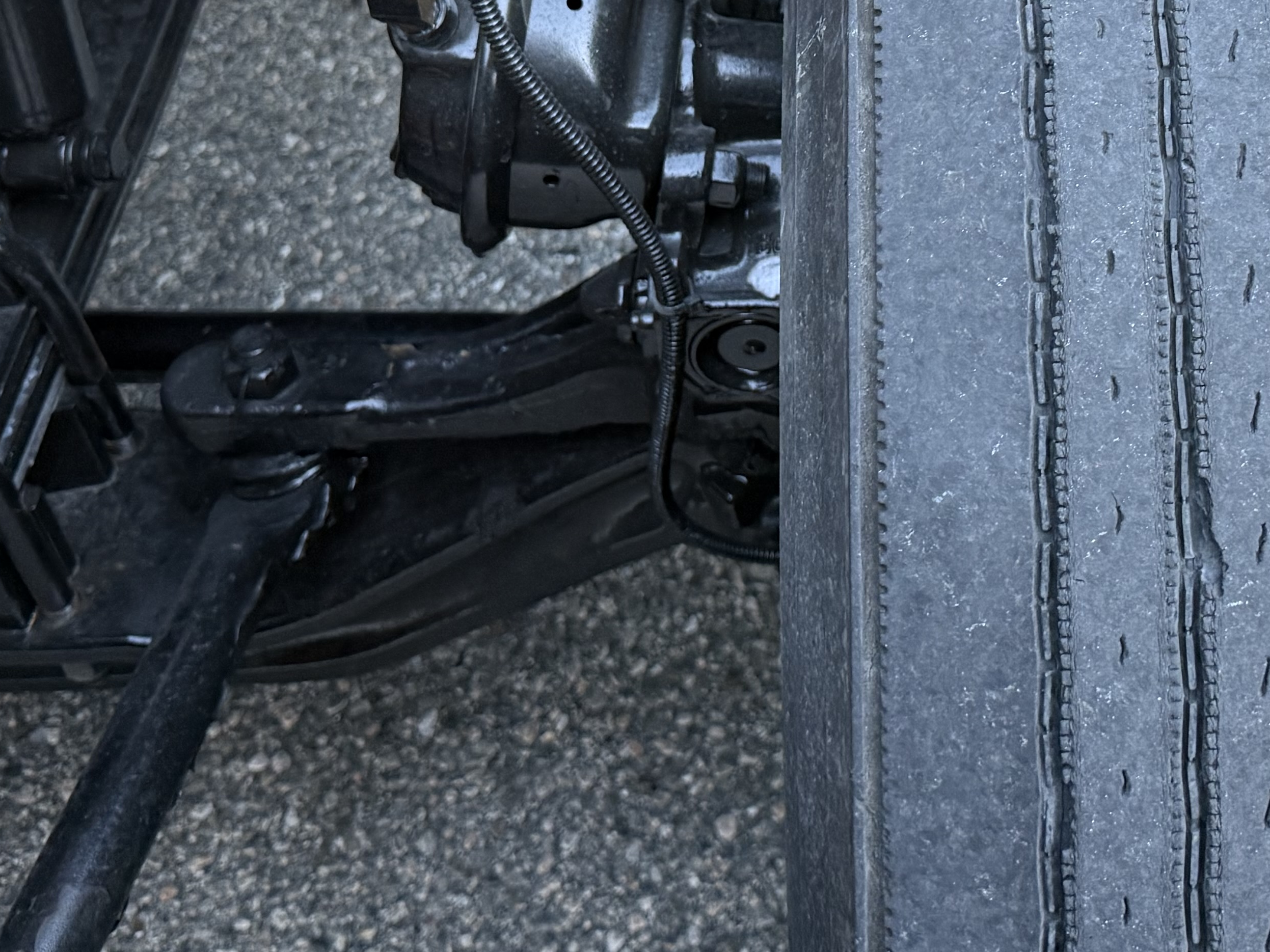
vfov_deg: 25.7
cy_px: 93
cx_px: 959
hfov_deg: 34.2
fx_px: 2018
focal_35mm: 55
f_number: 1.78
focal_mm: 6.76
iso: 250
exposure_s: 1/60
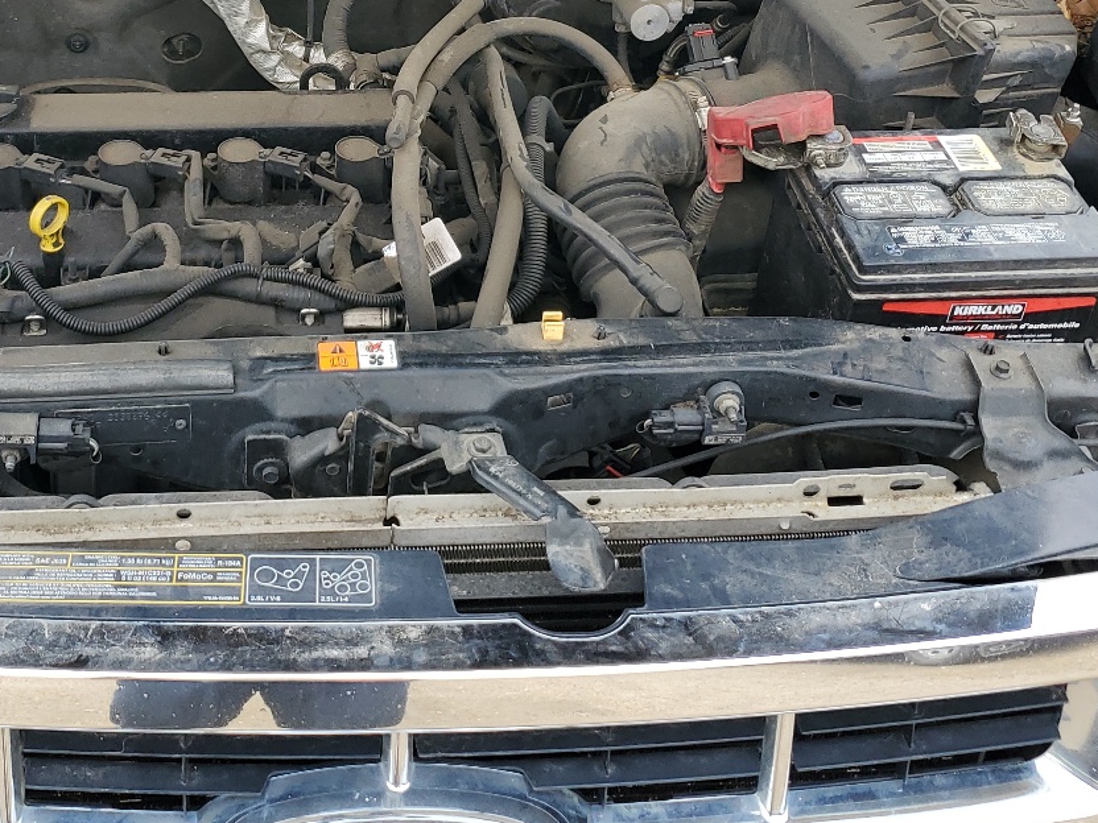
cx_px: 347
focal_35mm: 50
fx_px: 1586
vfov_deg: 28.2
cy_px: 113
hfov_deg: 37.7
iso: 50
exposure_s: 1/909
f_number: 1.5
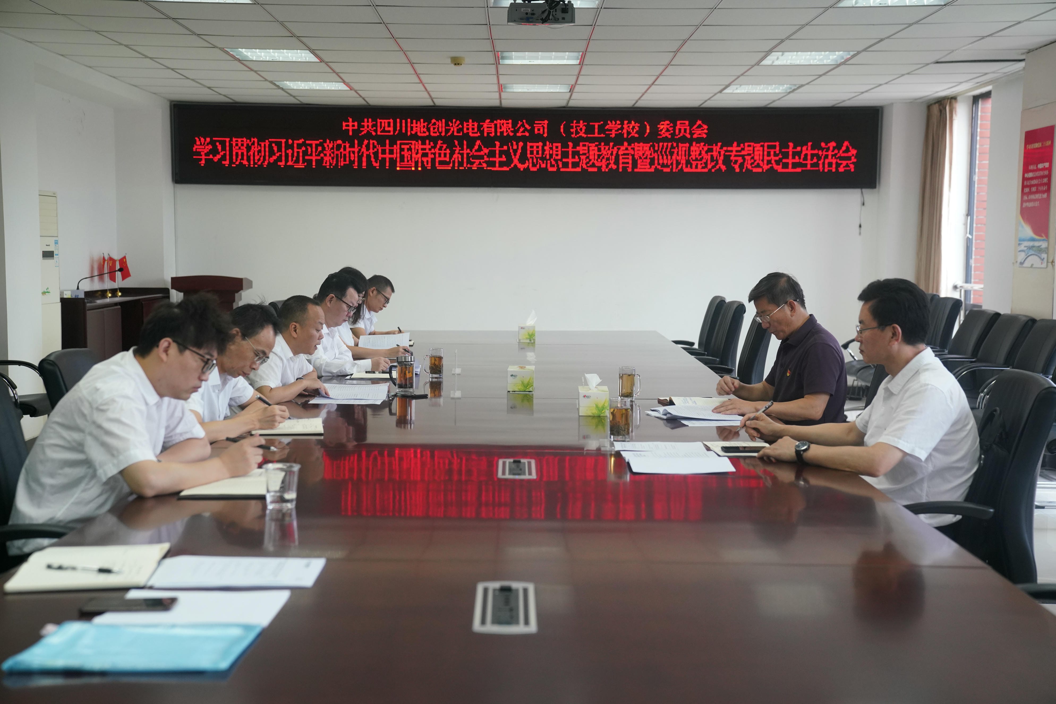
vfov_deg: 28.1
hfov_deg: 41.1
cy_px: 352
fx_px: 1408
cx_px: 528
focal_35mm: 48
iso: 1600
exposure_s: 1/160
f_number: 3.2
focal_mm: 48
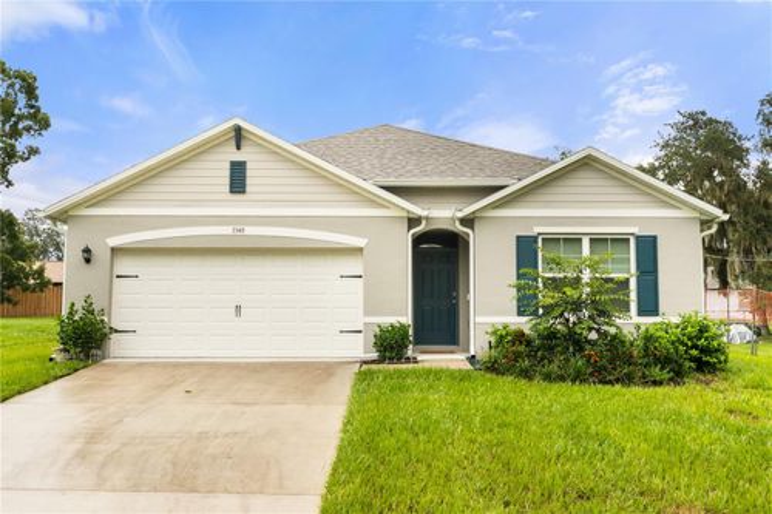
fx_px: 750
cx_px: 386
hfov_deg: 54.5
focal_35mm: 35
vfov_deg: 37.8
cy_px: 257
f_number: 22
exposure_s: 1/30
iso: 800
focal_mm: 35
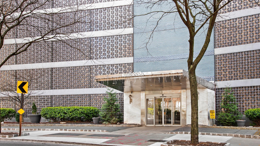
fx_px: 221
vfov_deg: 36.6
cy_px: 83
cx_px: 132
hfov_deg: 61.0
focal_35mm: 32
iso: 200
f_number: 8
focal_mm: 20
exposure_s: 1/10
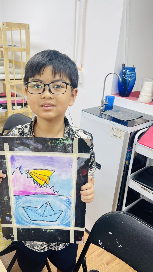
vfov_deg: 67.9
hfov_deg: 41.2
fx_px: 202
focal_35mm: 28
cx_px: 57
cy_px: 138
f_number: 1.6
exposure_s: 1/100
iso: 40
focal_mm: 5.1
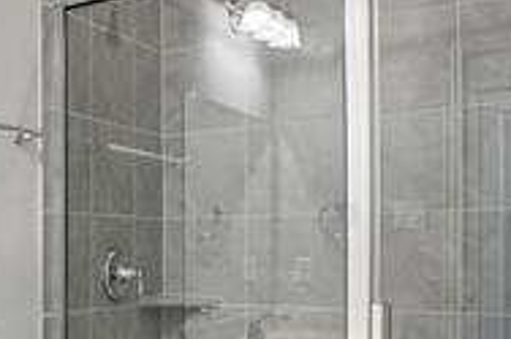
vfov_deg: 26.2
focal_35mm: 51
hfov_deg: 31.5
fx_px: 723
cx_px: -125
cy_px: 247
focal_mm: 10
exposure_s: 1/13
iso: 400
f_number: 8
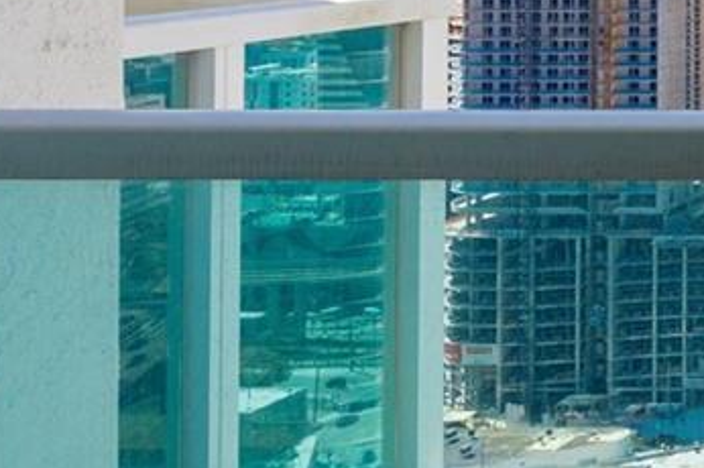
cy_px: -138
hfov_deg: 17.1
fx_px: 1491
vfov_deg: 16.8
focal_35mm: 76
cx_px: 1502
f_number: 7.1
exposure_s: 1/320
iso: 250
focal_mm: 11
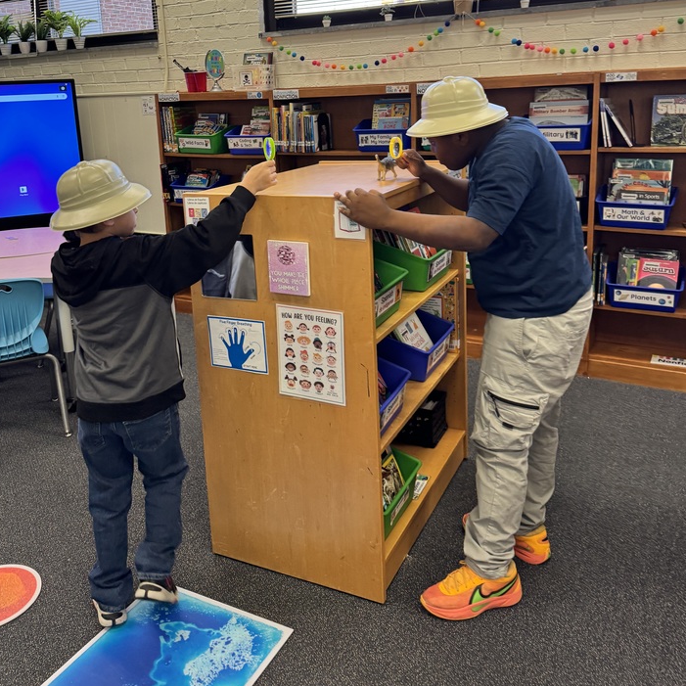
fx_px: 695
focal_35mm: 31
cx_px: 315
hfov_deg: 52.5
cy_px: 245
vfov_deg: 51.8
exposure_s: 1/120
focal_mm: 6.76
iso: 200
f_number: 1.78
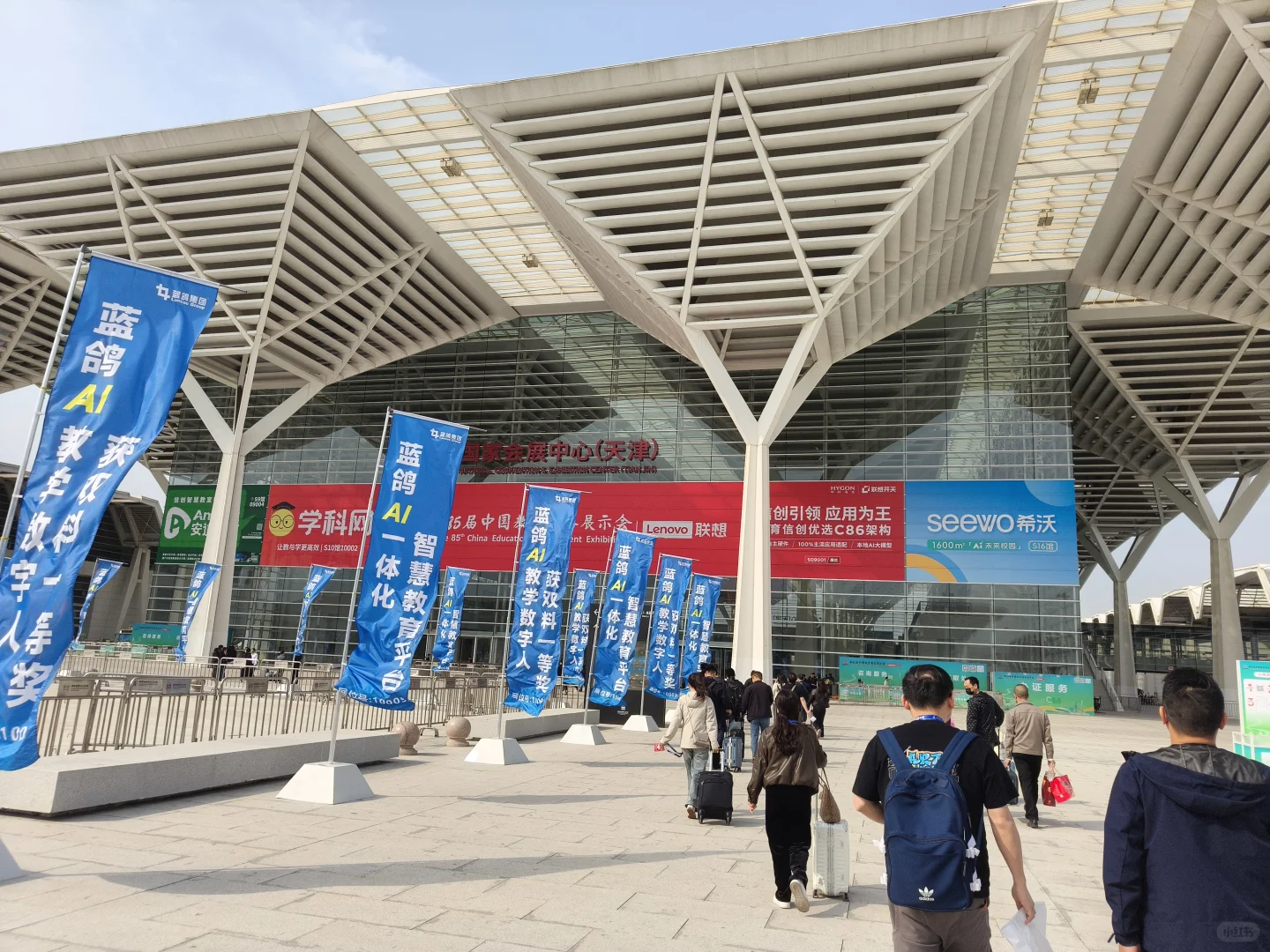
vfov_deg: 56.8
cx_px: 635
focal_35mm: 24
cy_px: 476
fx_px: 881
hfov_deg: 71.6
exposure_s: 1/3072
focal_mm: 5.59
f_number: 1.8
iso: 50
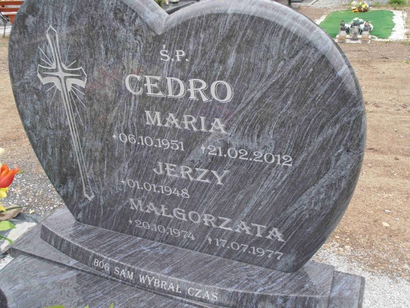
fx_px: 438
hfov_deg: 50.1
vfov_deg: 38.7
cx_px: 205
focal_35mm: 37
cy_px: 154
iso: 80
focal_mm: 6.61
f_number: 3.9
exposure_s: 1/160
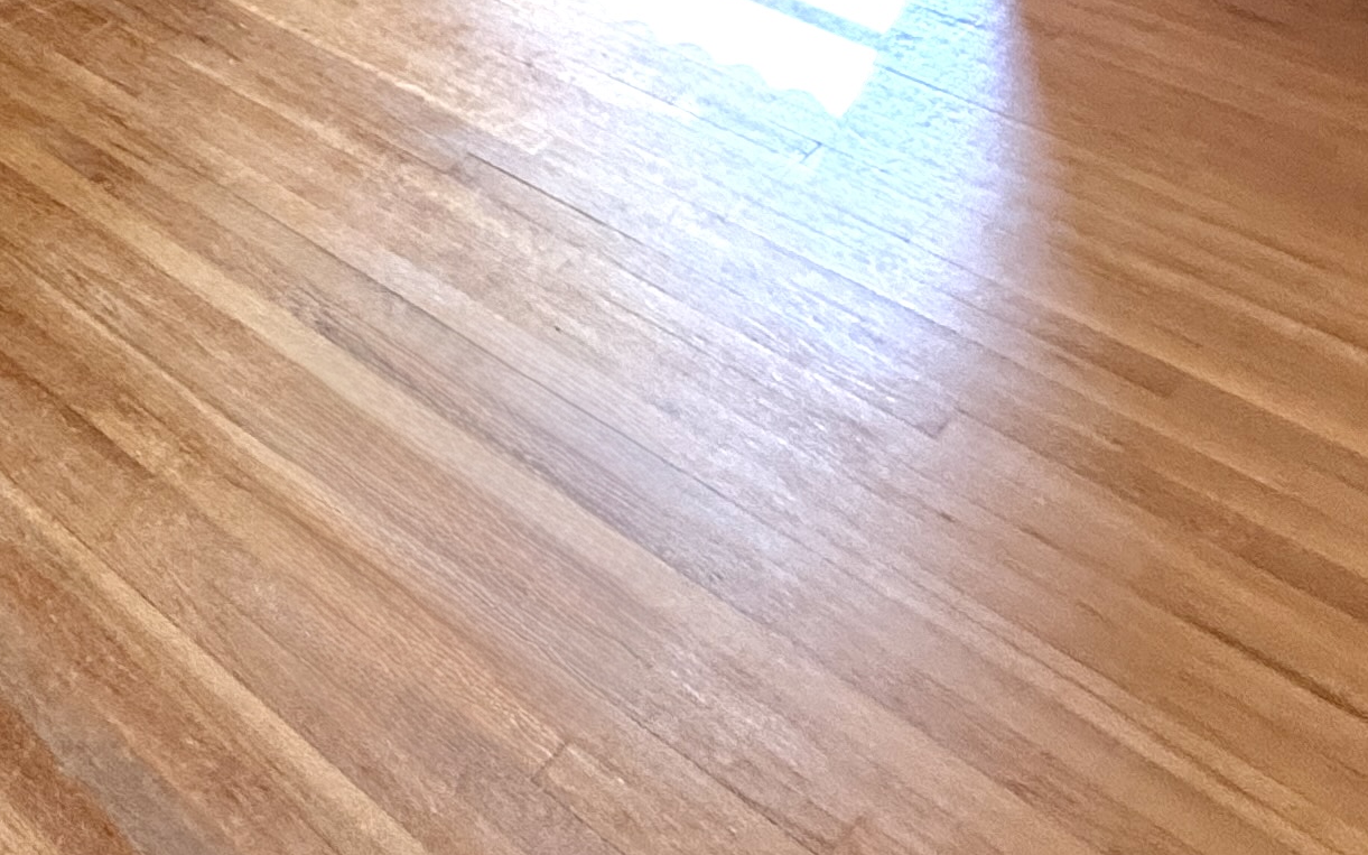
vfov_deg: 19.7
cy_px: -668
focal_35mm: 49
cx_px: -143
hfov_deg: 35.1
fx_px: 1827
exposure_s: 1/120
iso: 200
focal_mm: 2.22
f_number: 2.2
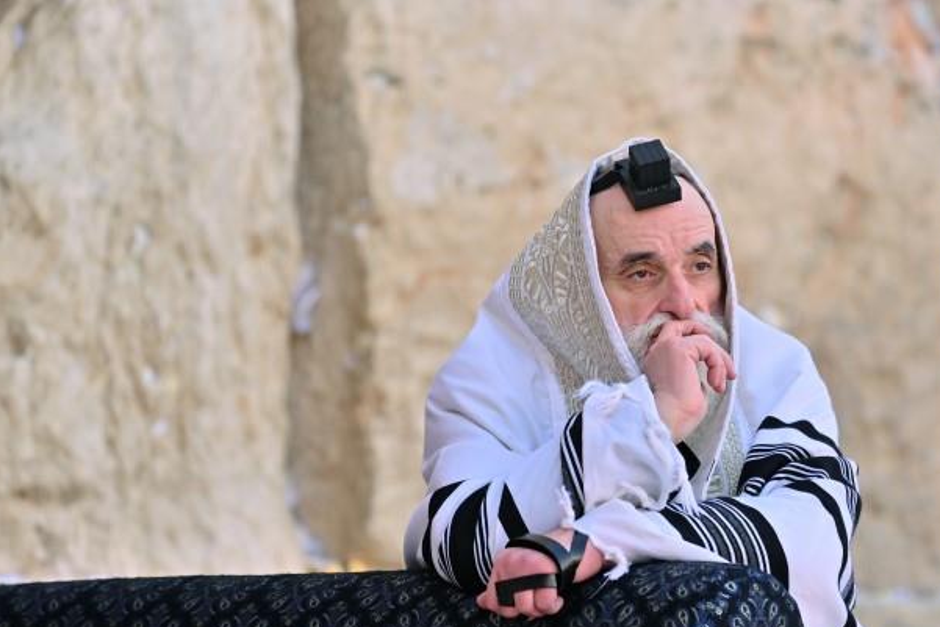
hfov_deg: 6.0
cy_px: 357
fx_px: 8905
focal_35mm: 341
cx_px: 585
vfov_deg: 4.0
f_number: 2.8
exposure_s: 1/320
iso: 50
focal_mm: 200
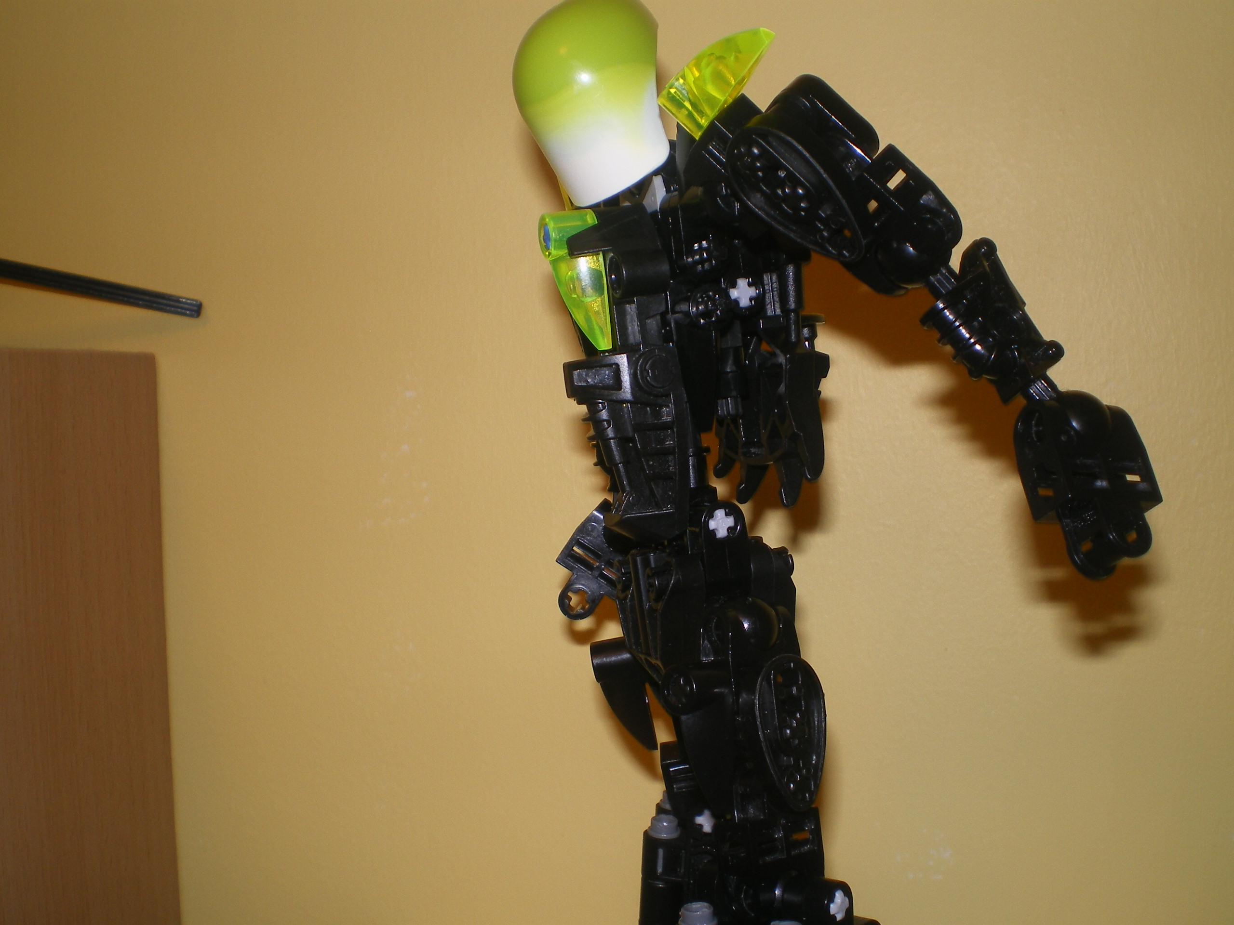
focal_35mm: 38
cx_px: 617
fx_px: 1355
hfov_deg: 49.0
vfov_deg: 37.7
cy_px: 462
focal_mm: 6.3
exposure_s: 1/30
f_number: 4.6
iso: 64
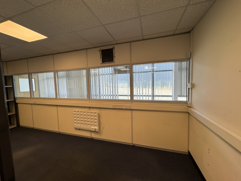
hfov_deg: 102.1
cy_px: 90
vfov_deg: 85.7
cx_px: 120
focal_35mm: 14
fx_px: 97
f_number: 2.2
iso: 40
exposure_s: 1/114
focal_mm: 2.22
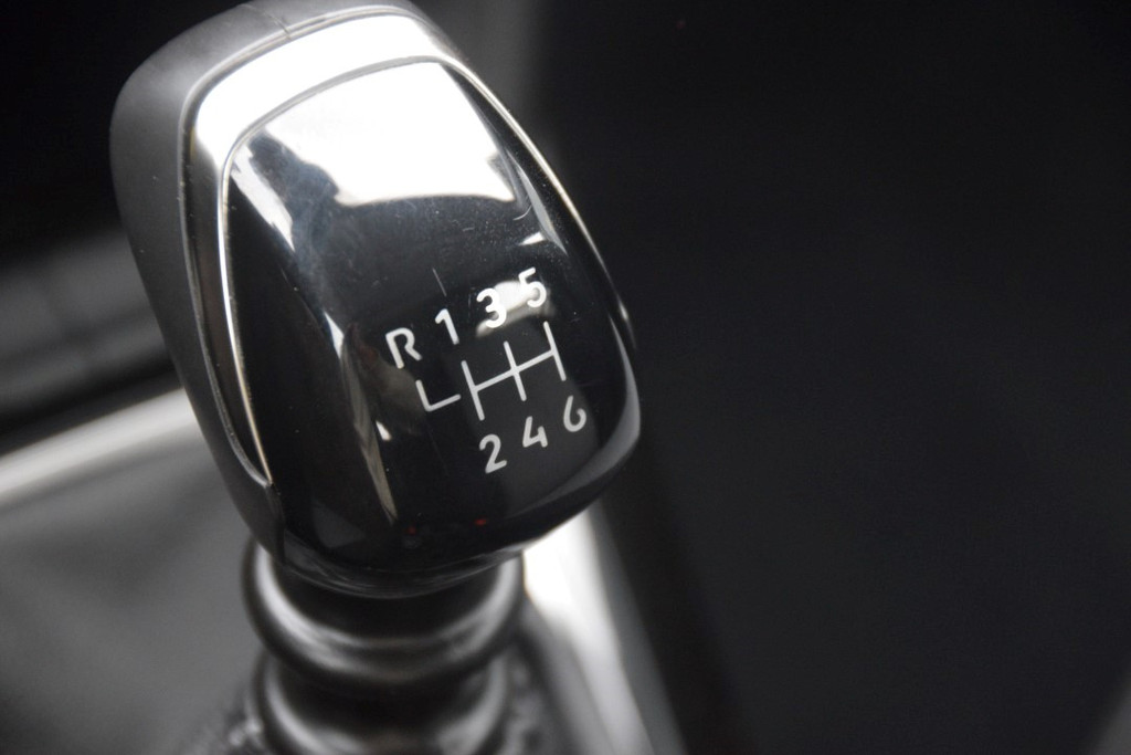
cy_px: 378
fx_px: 5184
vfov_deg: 8.3
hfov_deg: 12.5
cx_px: 566
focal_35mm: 165
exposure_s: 1/60
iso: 2200
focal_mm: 110
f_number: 6
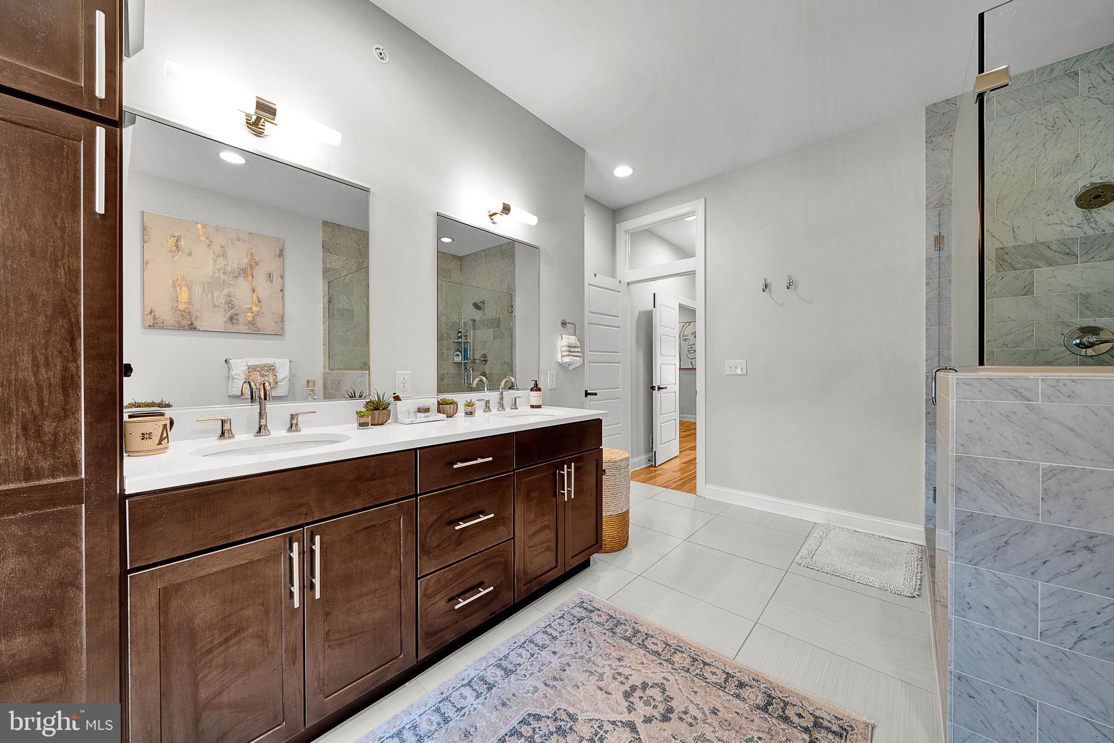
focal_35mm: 12
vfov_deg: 90.0
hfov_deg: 112.6
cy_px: 372
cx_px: 557
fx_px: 371
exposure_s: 1/1.67
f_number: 7.1
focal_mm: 12
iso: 200
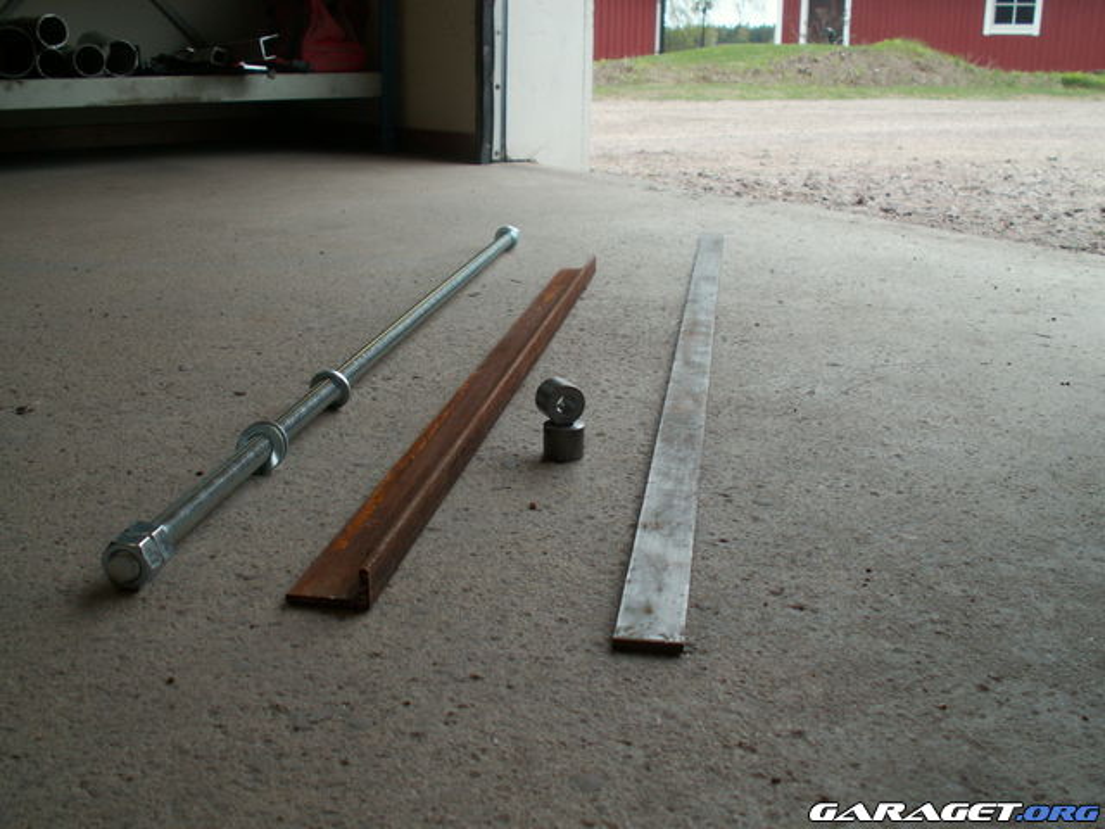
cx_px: 552
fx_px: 1117
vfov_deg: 40.7
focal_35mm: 35
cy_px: 414
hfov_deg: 52.6
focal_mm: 5.86
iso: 50
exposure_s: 1/80
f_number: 2.8
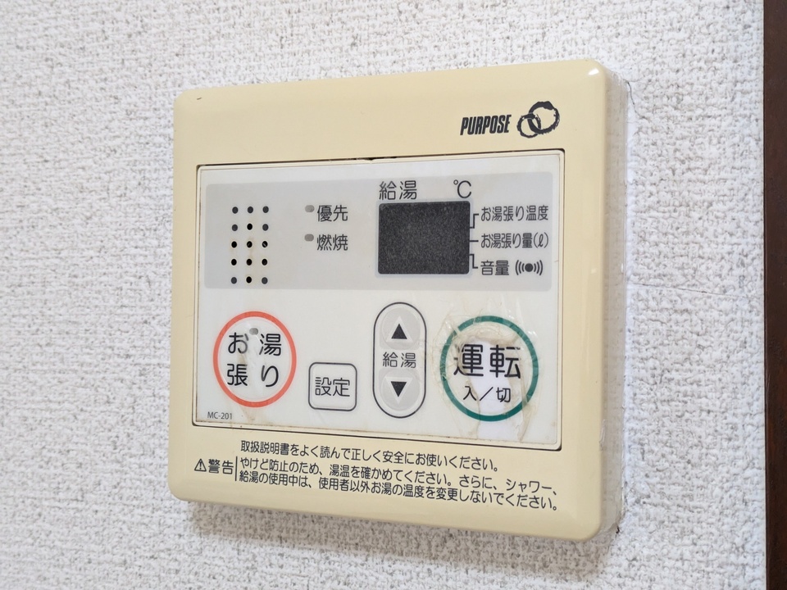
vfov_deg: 28.6
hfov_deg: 37.5
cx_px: 394
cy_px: 295
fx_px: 1159
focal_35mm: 51
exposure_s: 1/120
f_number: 1.89
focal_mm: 5.43
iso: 275
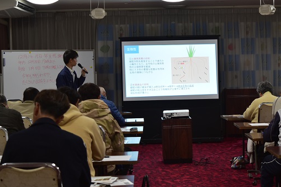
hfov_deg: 22.1
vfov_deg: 14.9
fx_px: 718
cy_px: 88
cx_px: 173
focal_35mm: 92
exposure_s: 1/100
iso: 400
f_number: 5.3
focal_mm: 48
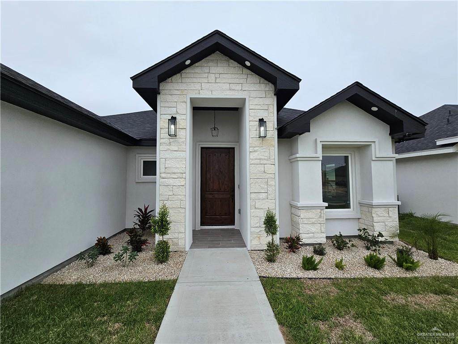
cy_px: 172
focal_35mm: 13
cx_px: 229
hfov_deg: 106.2
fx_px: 172
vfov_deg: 89.9
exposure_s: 1/1654
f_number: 2.2
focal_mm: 2.2
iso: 50
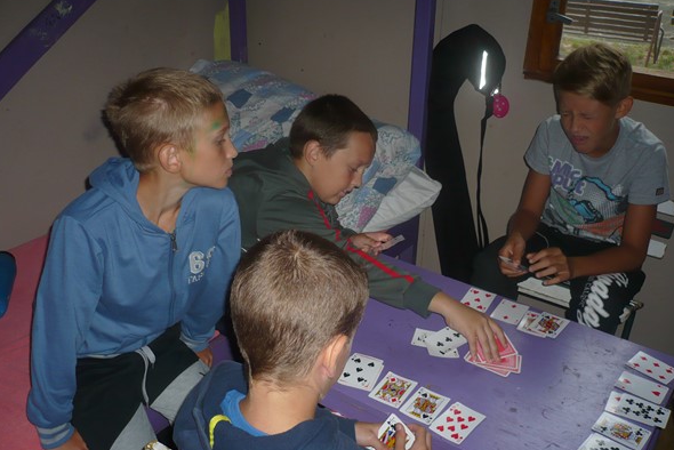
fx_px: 693
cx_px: 336
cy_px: 240
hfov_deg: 51.9
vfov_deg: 36.0
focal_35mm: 37
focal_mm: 5.8
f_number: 2.8
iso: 100
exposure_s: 1/30
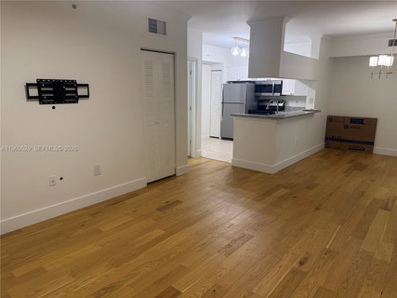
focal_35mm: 24
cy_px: 149
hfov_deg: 71.6
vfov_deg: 56.8
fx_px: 275
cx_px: 198
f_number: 1.78
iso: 200
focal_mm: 6.76
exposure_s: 1/60
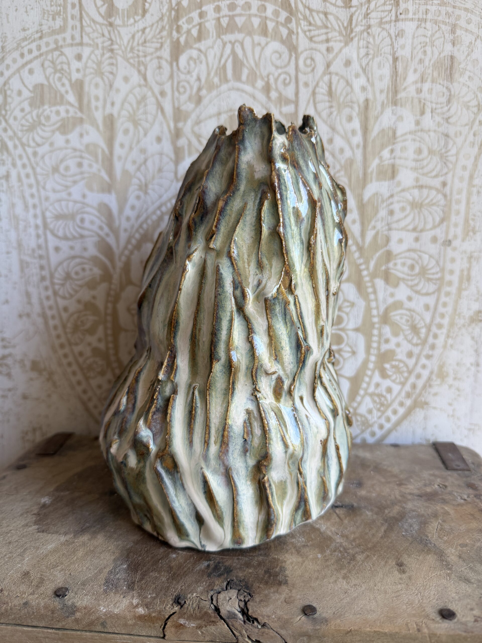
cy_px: 322
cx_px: 241
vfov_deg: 71.6
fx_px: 446
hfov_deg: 56.8
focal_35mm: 24
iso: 125
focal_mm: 6.76
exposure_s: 1/121
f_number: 1.78
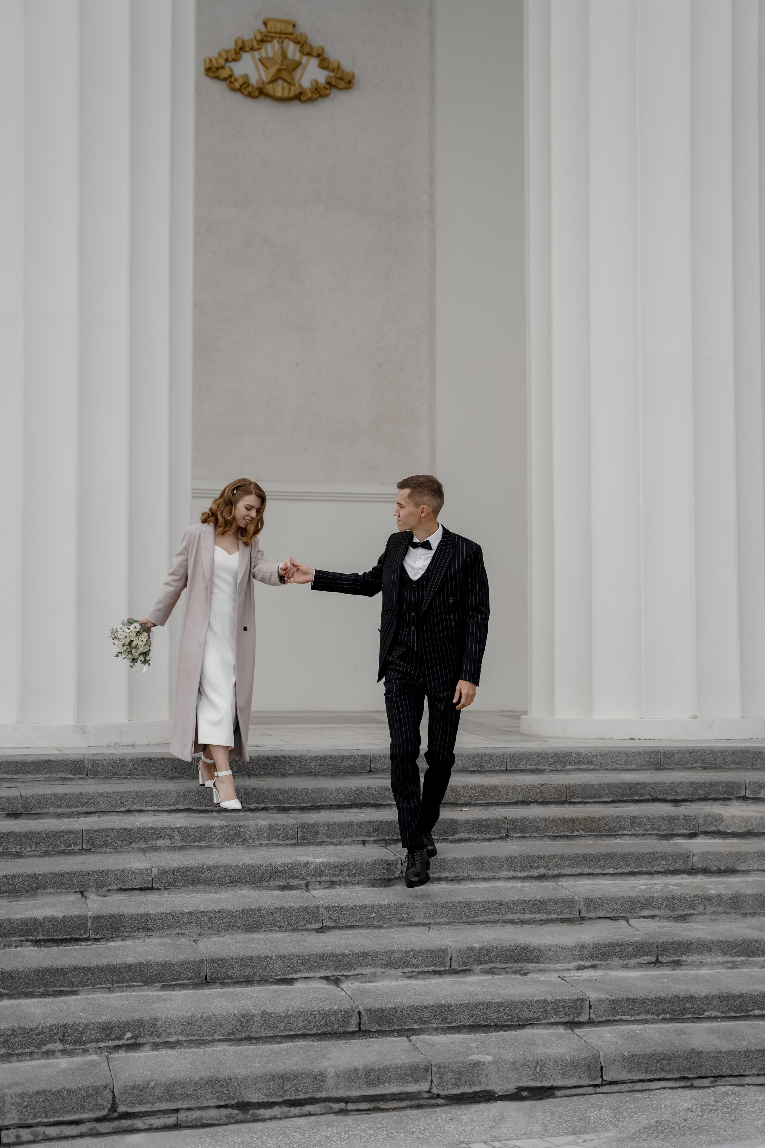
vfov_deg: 41.9
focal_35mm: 47
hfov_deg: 28.6
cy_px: 574
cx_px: 382
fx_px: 1498
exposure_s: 1/640
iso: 320
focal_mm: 47
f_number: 2.8
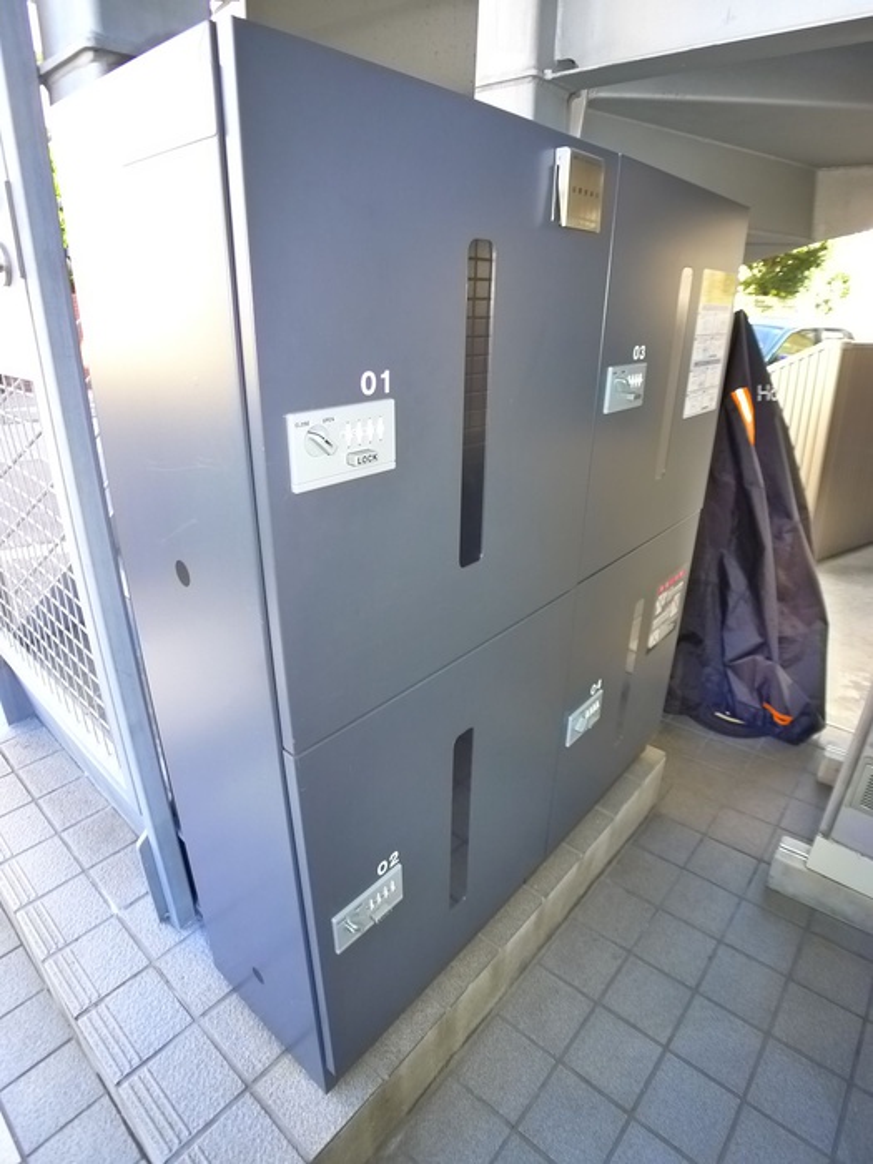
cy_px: 582
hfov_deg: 56.8
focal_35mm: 24
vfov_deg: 71.6
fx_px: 807
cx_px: 436
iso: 400
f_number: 2
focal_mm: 5.1
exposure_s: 1/50
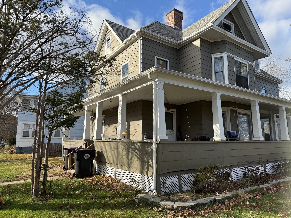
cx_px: 146
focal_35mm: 24
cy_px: 109
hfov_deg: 71.6
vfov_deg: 56.8
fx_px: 202
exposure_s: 1/1855
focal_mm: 6.76
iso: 80
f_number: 1.78
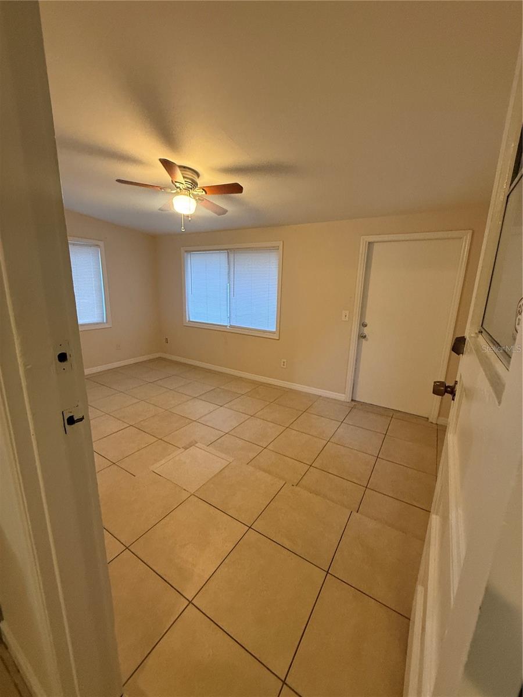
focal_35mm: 14
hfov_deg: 85.7
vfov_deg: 102.1
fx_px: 282
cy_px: 348
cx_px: 262
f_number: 2.2
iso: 400
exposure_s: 1/60
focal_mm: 2.22
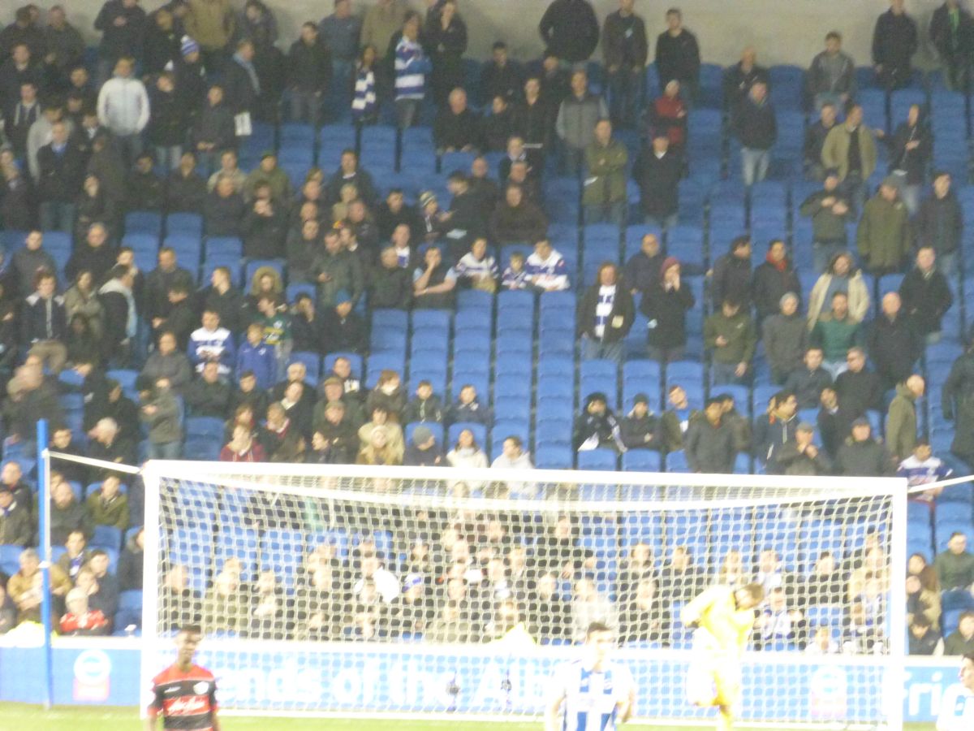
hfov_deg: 4.3
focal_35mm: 456
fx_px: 12831
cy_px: 366
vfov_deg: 3.3
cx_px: 487
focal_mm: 81.7
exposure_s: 1/10
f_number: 6.3
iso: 1600
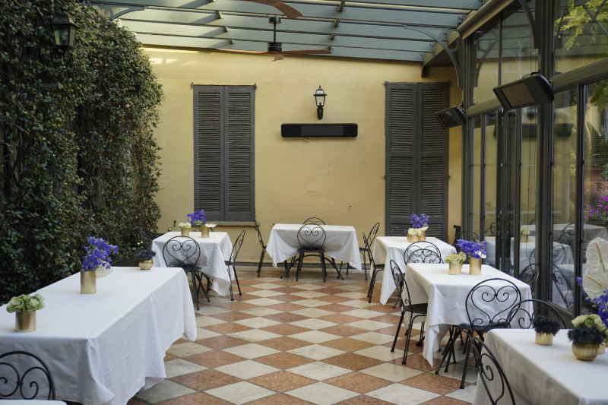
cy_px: 202
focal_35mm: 40
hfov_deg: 47.9
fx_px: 684
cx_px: 304
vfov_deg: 33.0
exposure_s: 1/160
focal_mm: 27
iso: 400
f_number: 4.5
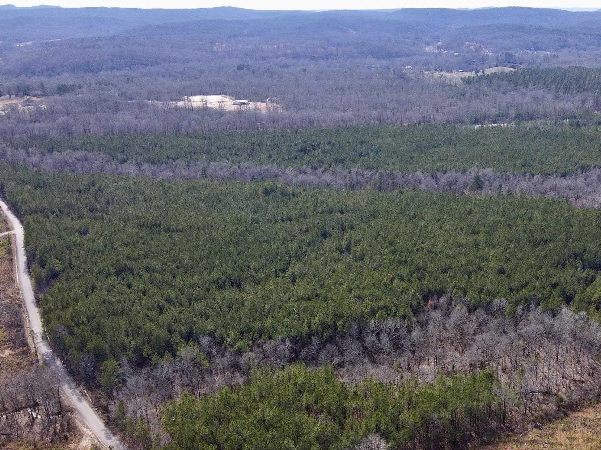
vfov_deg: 37.9
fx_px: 642
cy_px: 322
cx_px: 413
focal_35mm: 37
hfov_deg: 49.1
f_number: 2.8
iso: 290
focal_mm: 4.5
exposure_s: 1/15
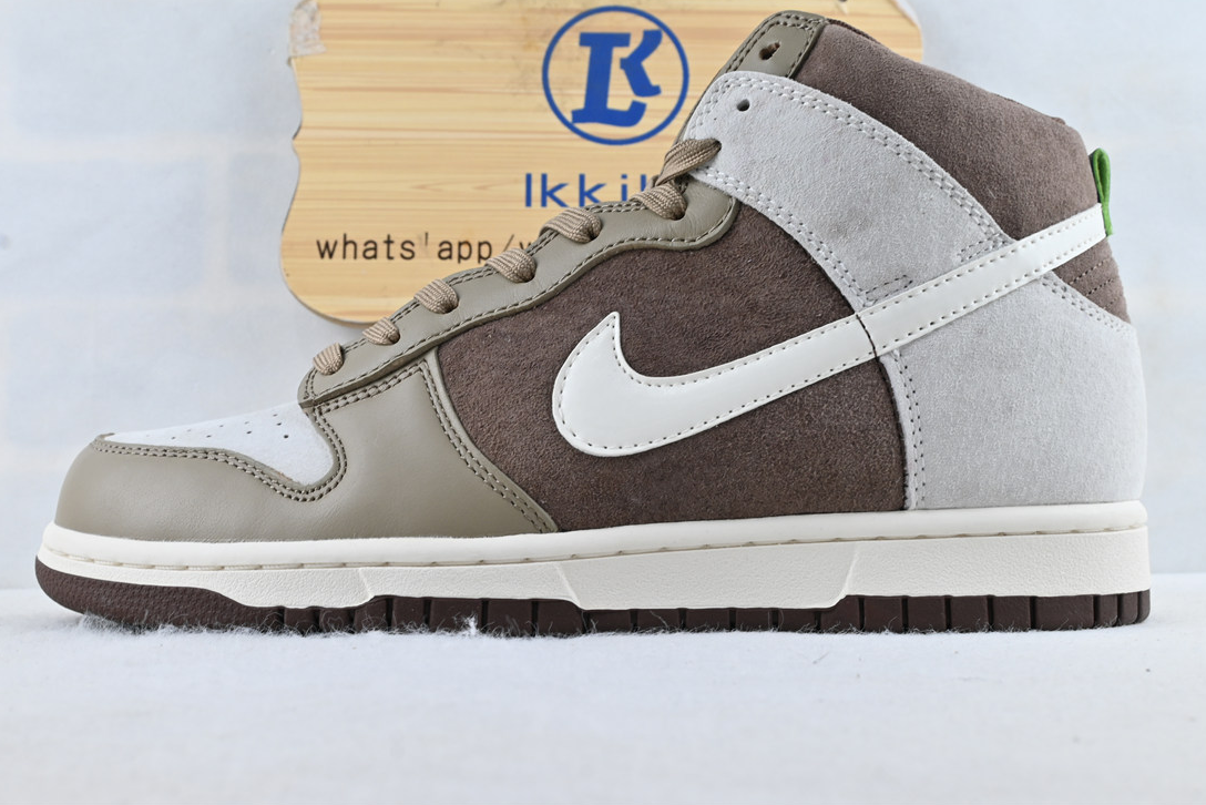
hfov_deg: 45.4
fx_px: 1441
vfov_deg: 31.2
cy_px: 366
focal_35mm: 43
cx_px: 599
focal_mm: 26
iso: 100
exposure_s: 1/10
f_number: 10
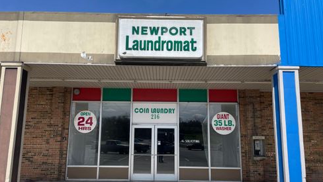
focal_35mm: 29
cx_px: 160
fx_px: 248
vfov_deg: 40.2
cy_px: 100
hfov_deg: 66.0
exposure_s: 1/4132
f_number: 1.6
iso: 32
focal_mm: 4.2
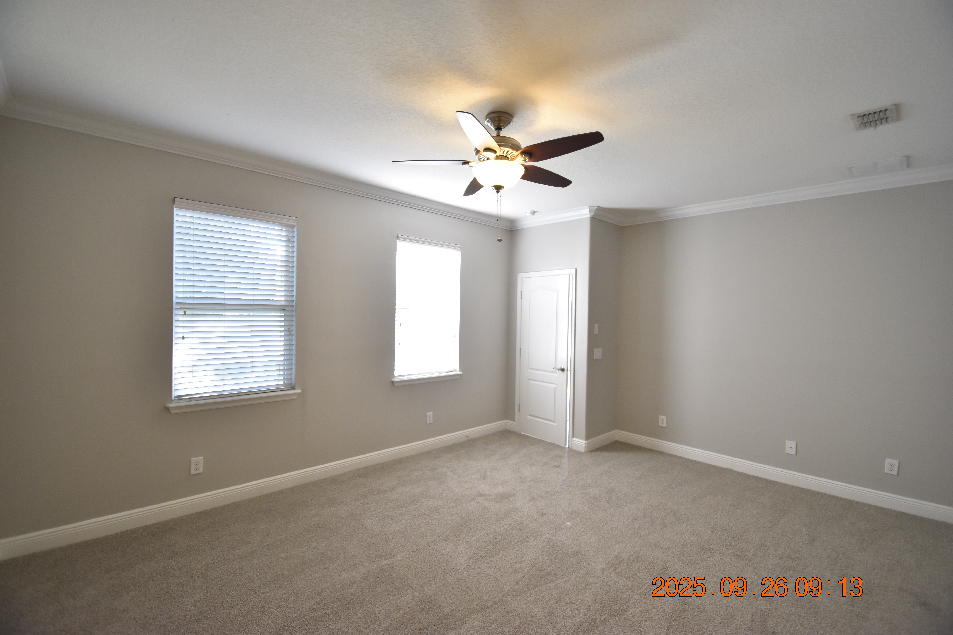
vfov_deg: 77.3
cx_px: 476
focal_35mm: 15
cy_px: 318
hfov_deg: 100.4
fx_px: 397
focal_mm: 10
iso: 800
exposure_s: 1/125
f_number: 3.5
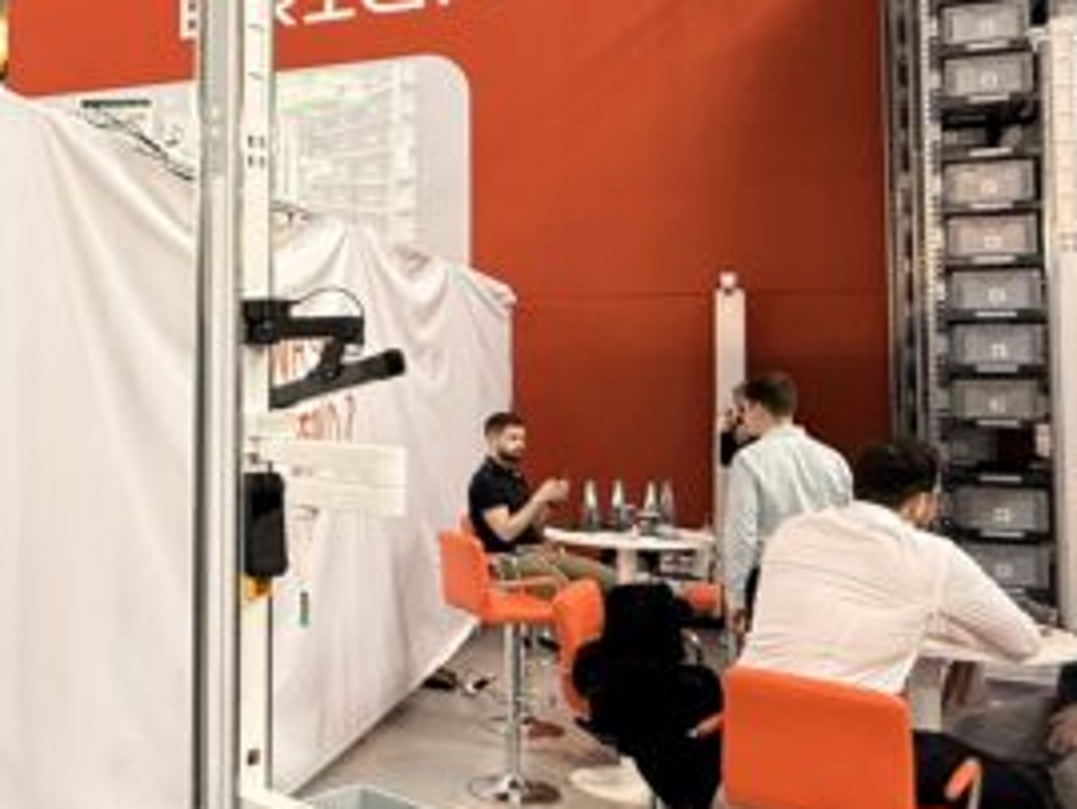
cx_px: 120
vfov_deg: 35.8
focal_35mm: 40
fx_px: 1245
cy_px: 316
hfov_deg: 43.1
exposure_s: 1/100
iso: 125
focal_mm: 2.22
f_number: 2.2
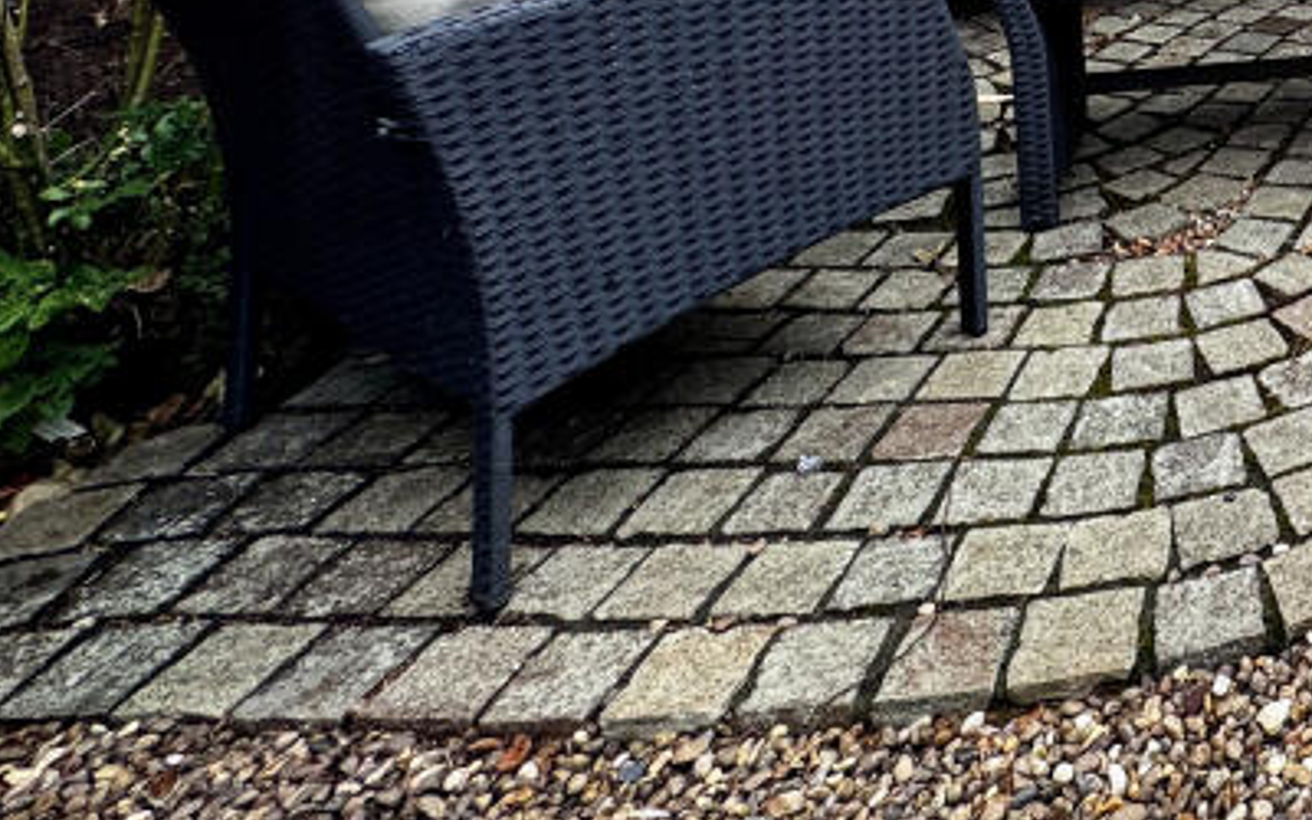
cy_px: -305
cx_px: 1624
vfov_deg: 27.0
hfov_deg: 37.2
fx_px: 1359
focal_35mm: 38
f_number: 2.2
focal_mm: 2.22
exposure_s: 1/99
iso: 50
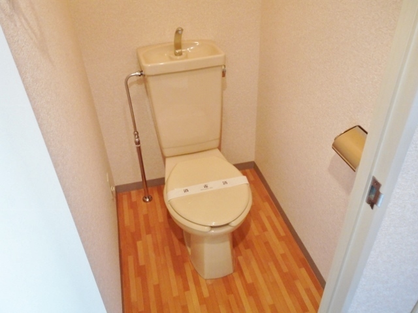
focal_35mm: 29
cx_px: 209
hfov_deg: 61.7
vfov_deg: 48.2
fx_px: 350
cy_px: 156
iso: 400
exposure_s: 1/20
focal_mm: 5.2
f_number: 4
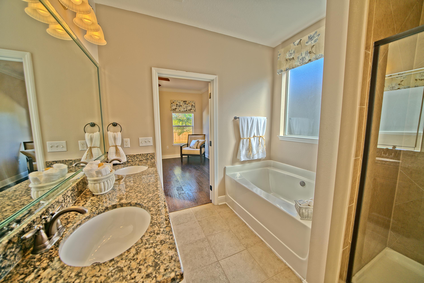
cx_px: 212
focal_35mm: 12
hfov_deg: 112.6
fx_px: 141
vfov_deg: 90.0
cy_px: 142
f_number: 5
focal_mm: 12
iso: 100
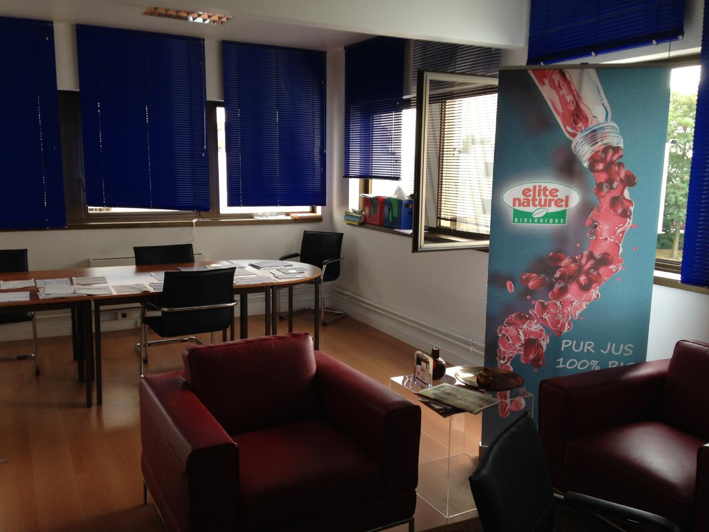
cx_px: 354
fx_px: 676
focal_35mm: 33
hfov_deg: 55.4
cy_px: 266
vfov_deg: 42.9
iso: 50
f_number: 2.4
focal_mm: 4.12
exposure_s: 1/60
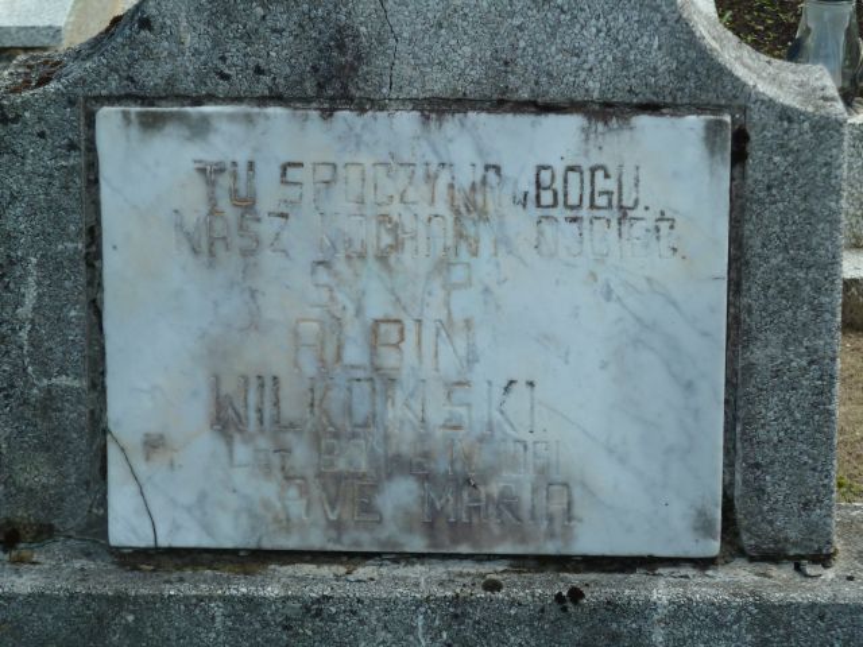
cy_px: 324
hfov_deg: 13.4
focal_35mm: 147
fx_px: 3665
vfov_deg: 10.1
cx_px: 432
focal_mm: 24.1
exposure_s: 1/250
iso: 160
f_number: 4.5
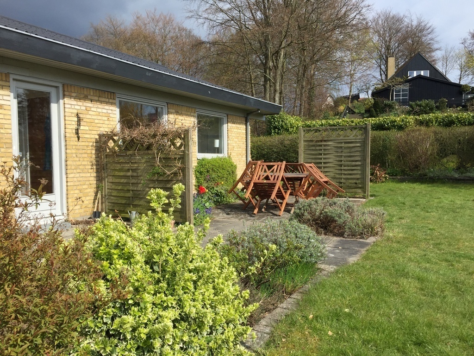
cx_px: 237
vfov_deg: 48.2
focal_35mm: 29
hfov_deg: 61.7
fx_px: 397
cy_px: 178
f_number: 2.2
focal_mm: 4.15
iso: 32
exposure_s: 1/2083
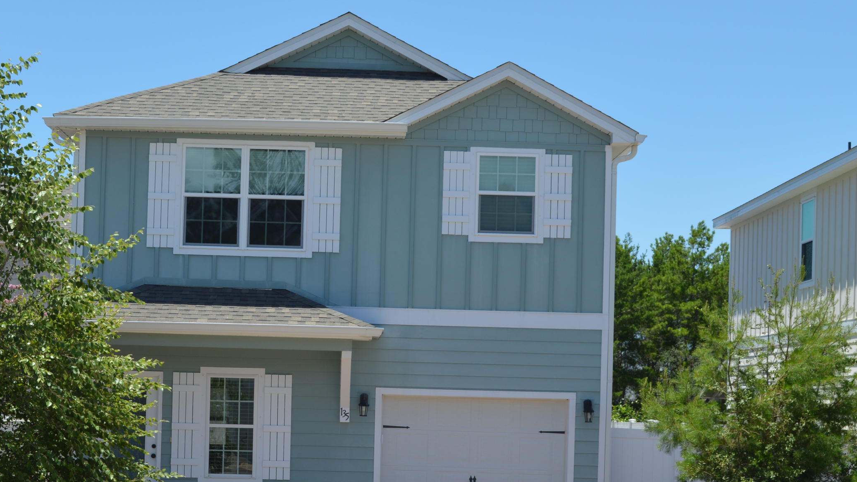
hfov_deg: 28.9
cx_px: 353
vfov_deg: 16.4
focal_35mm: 73
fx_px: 1659
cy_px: 373
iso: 100
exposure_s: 1/200
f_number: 7.1
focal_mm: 32
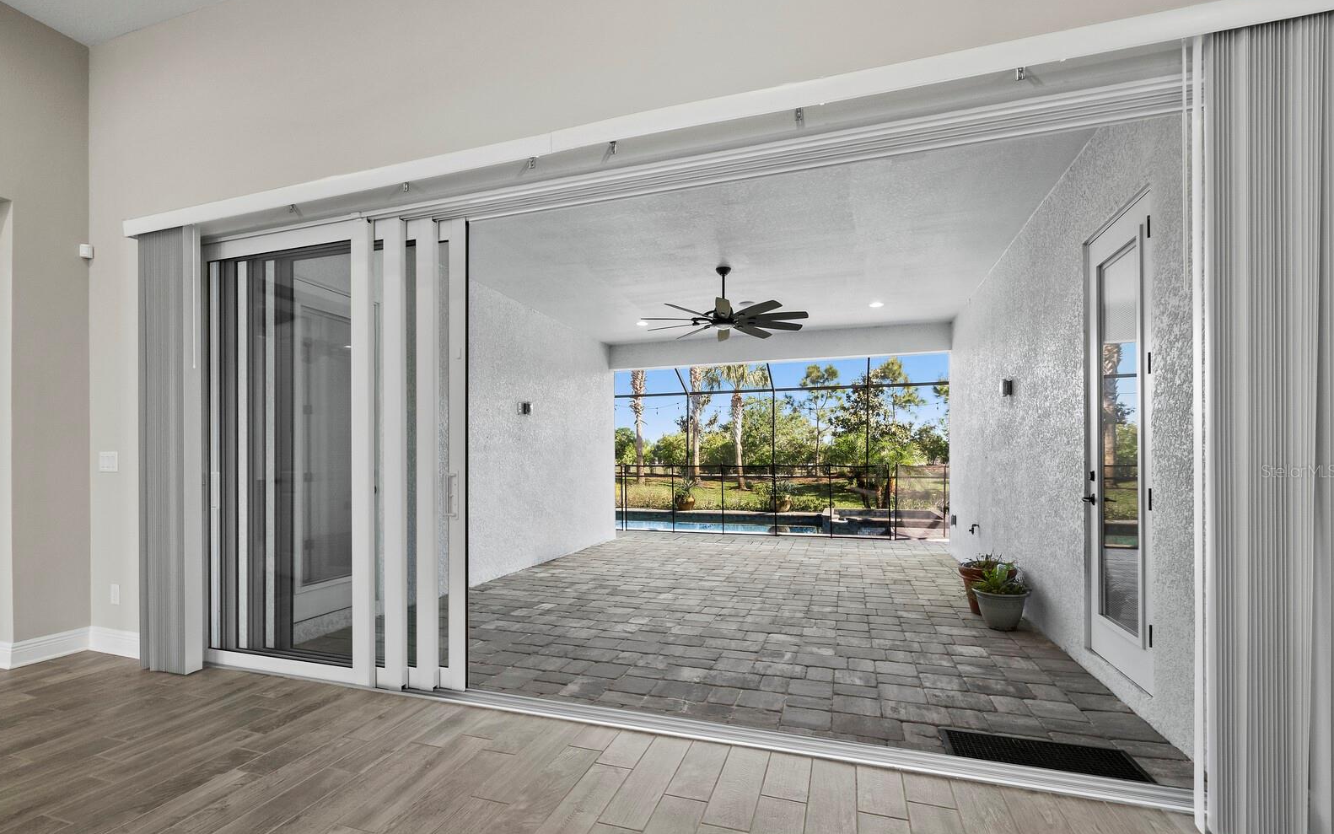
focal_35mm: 15
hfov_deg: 101.5
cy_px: 471
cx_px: 667
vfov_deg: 74.5
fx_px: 545
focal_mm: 7
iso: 320
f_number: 10
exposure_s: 1/6
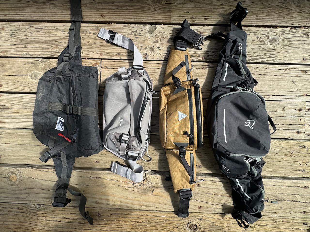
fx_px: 125
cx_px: 155
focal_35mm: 14
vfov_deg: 85.7
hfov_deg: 102.1
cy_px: 116
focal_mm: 2.22
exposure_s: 1/247
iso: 40
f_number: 2.2
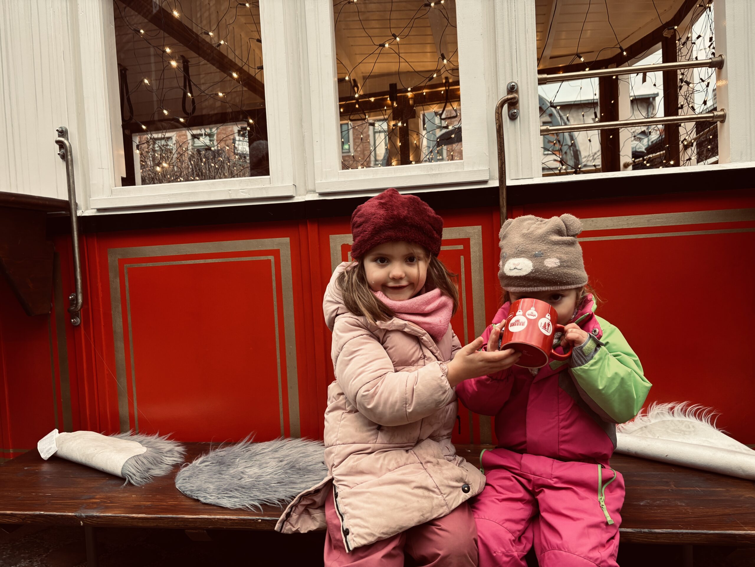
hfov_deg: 67.3
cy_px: 284
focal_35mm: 26
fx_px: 567
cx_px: 378
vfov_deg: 53.1
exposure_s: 1/50
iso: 80
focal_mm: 5.96
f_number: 1.6
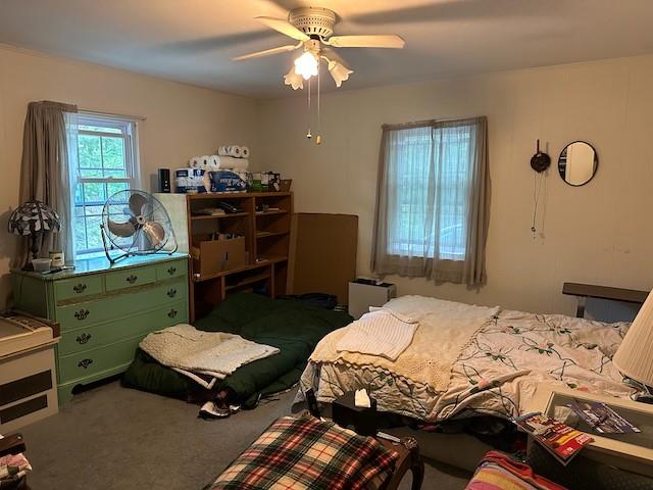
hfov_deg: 71.6
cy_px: 245
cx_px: 326
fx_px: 453
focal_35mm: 24
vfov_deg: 56.8
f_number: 1.78
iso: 800
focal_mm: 6.86
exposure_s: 1/40
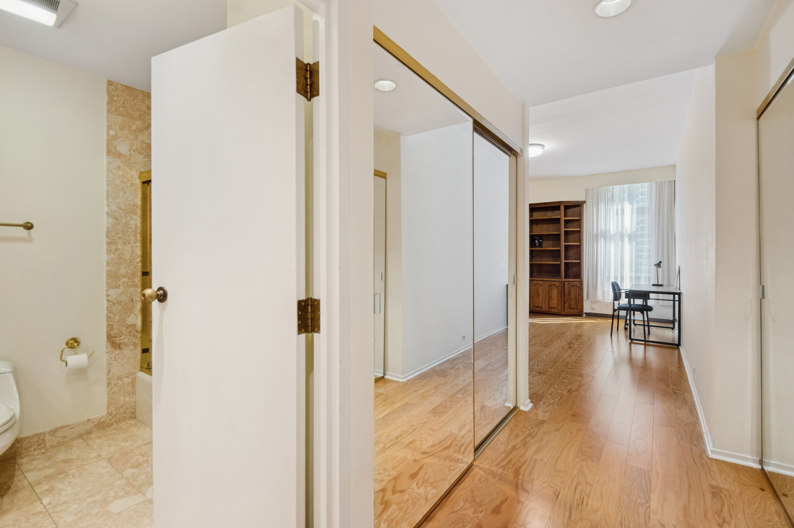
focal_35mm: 15
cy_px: 264
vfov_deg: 77.2
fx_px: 331
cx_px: 397
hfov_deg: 100.4
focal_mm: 10
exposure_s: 1/13
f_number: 8
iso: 400
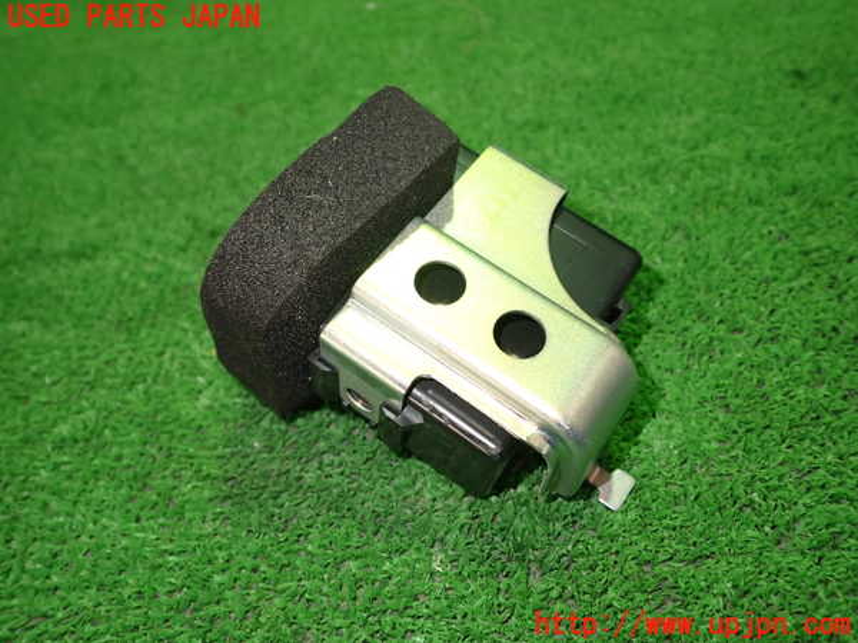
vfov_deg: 46.8
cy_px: 322
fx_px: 744
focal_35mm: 30
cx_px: 429
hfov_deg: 60.0
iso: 250
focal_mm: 5.4
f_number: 2.3
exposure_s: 1/30
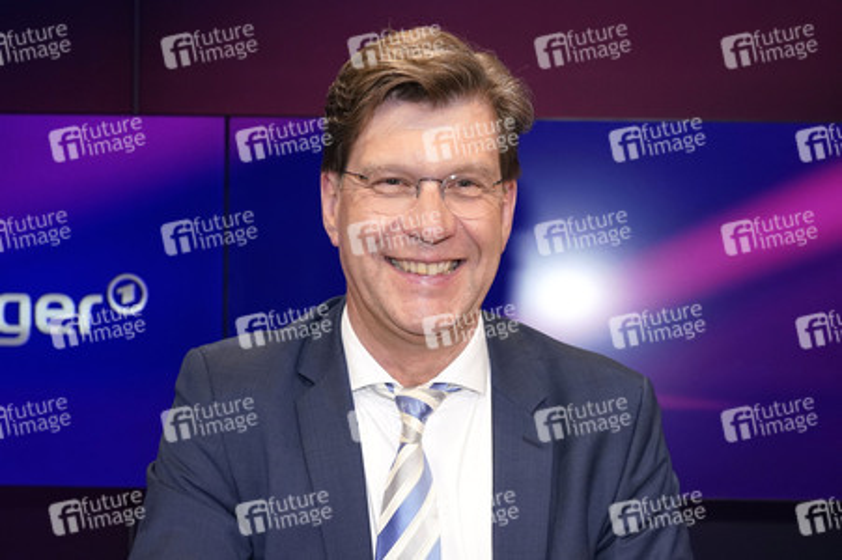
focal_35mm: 39
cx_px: 421
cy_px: 280
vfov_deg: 34.2
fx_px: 911
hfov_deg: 49.6
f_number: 5
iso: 2000
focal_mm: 39
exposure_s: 1/160
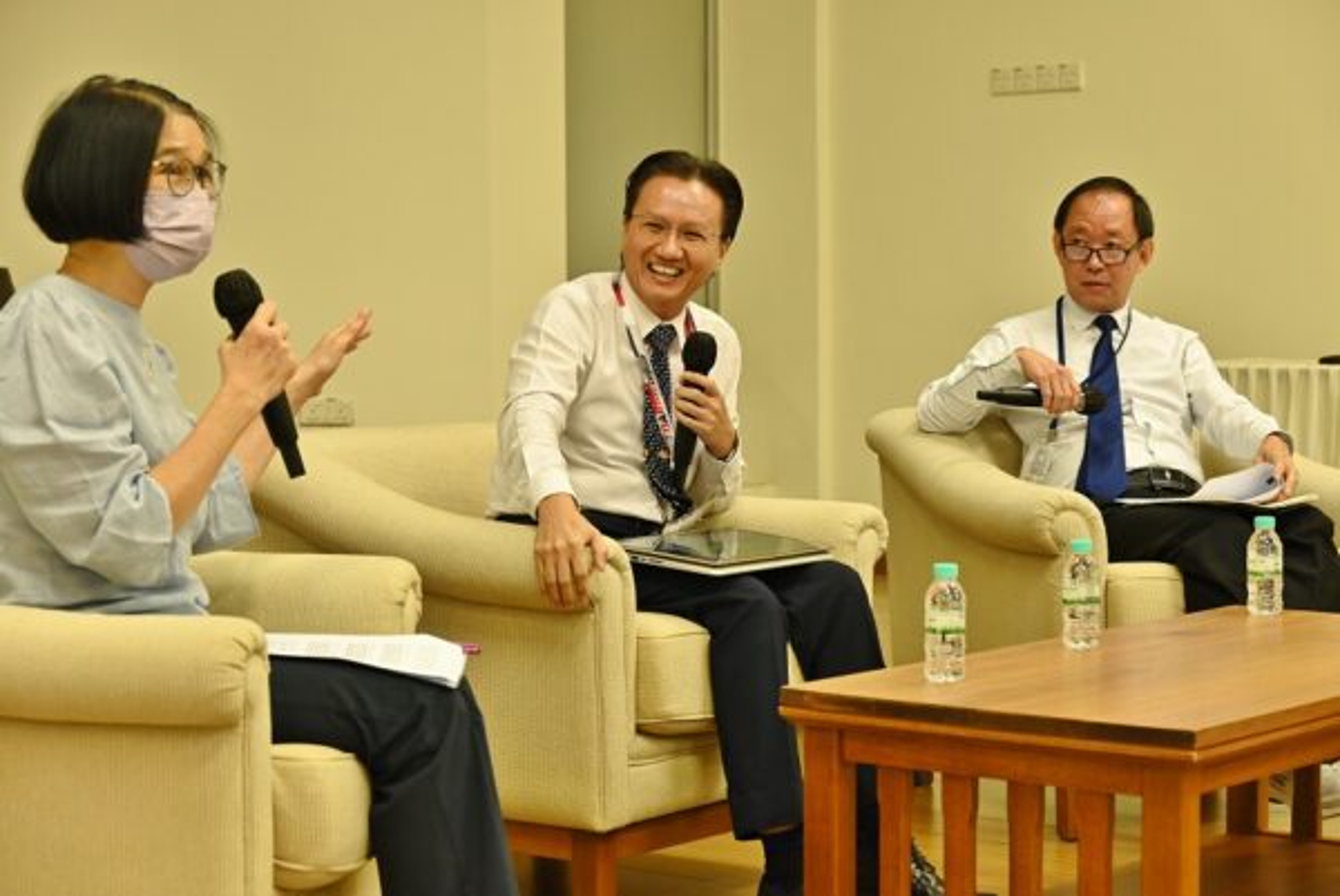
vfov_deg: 18.2
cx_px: 670
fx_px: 2794
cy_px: 448
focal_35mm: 75
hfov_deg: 27.0
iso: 2000
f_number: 6
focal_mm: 75
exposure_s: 1/60
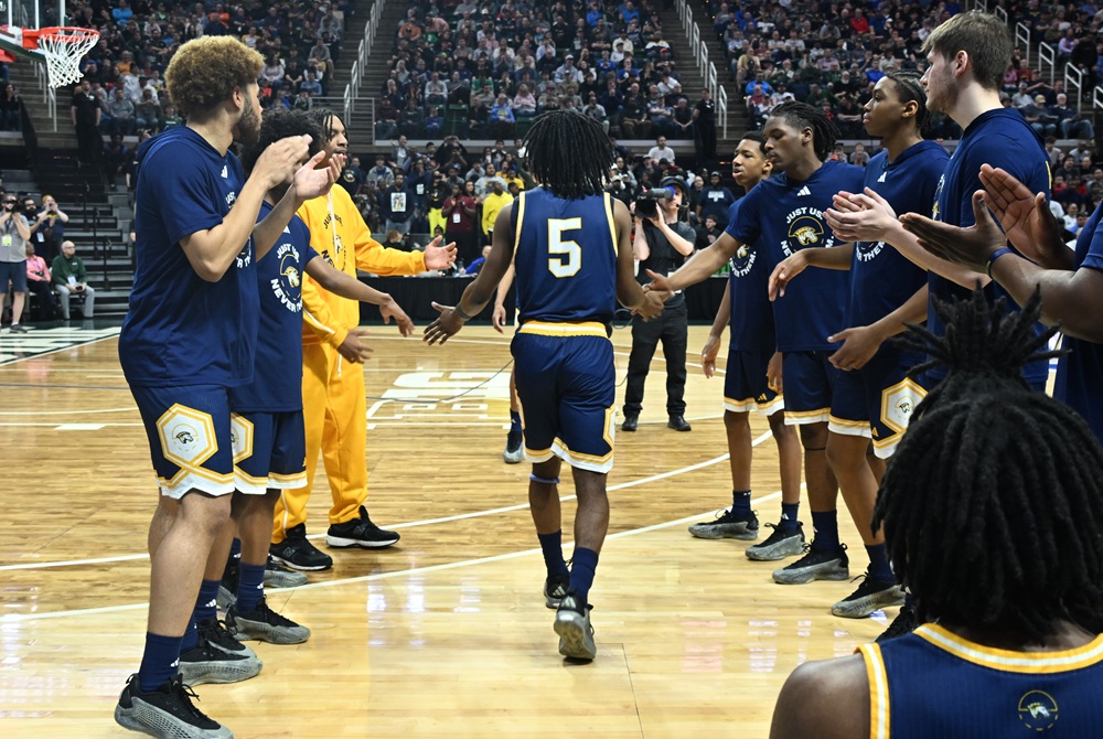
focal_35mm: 36
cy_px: 370
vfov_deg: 37.0
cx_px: 552
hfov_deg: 53.1
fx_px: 1105
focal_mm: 24
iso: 1100
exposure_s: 1/200
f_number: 4
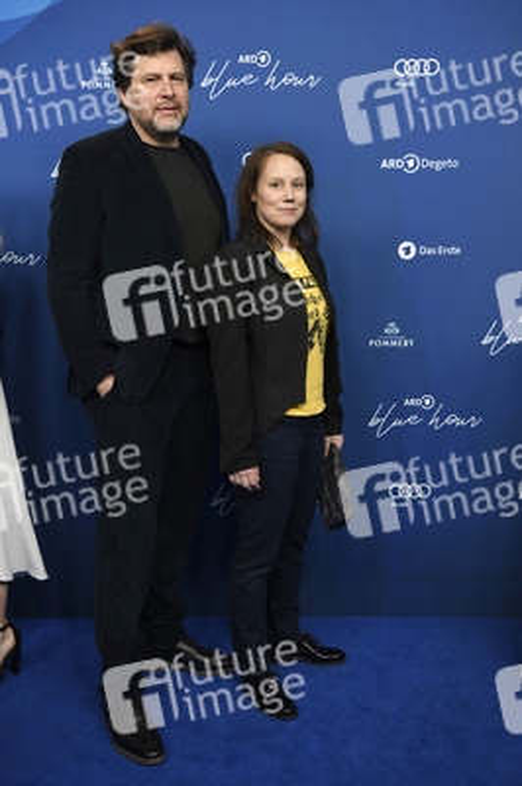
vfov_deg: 46.4
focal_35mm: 42
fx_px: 915
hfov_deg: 31.8
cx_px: 261
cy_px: 393
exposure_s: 1/250
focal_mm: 42
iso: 800
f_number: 4
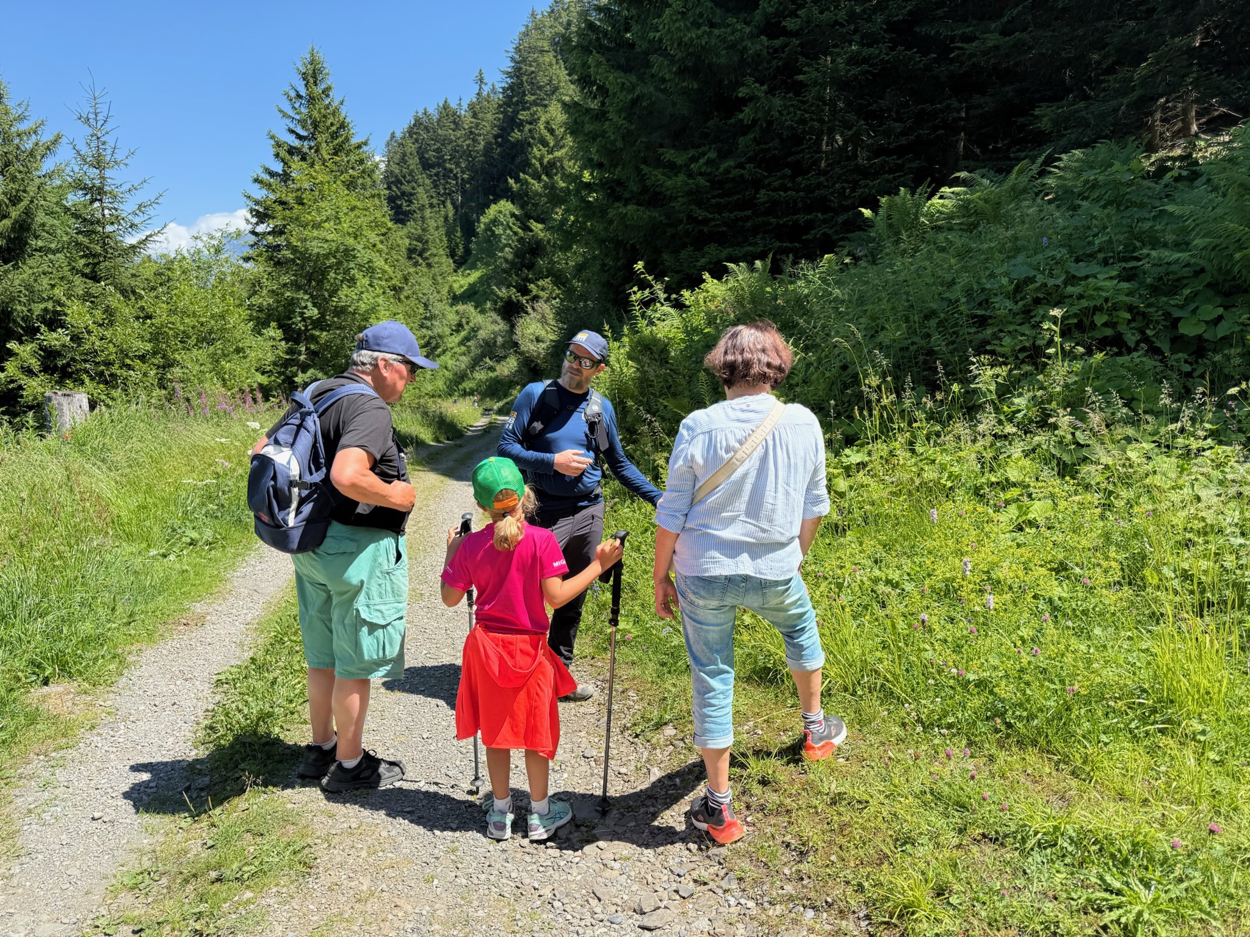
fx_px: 867
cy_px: 468
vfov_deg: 56.8
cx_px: 625
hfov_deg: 71.6
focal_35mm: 24
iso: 80
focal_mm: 6.76
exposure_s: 1/2525
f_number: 1.78
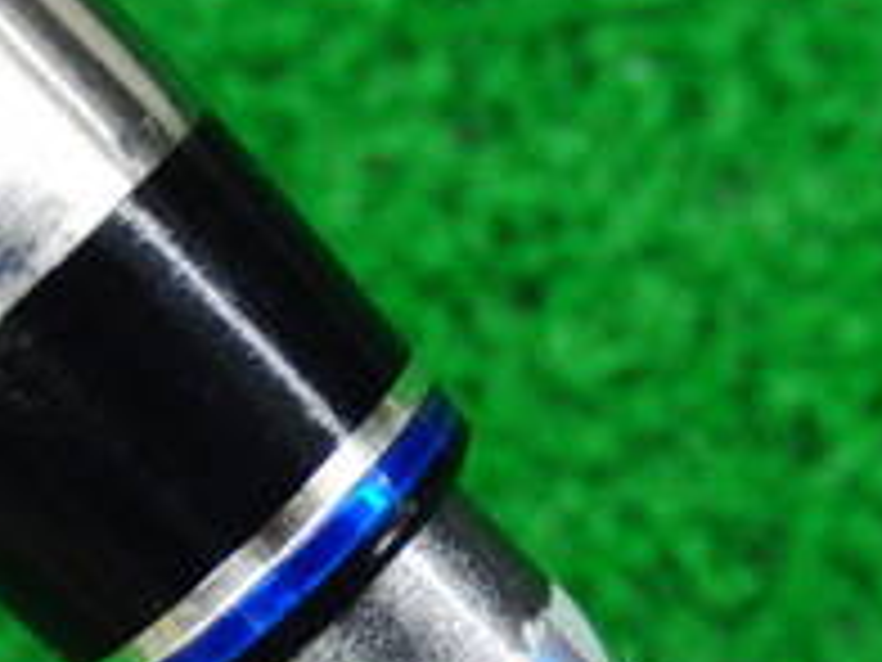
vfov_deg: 12.2
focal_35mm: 121
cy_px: 513
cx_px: 356
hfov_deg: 16.3
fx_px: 3083
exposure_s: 1/30
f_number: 3.6
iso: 400
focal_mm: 6.42
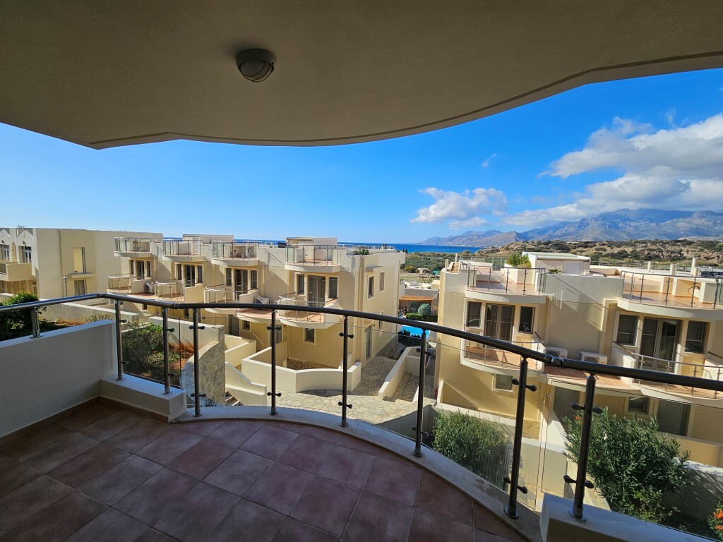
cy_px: 271
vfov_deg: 89.9
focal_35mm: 13
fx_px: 272
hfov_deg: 106.2
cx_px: 362
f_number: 2.2
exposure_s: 1/2346
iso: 50
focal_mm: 2.2
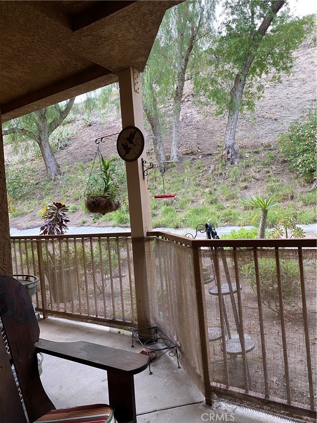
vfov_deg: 67.3
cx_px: 158
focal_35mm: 26
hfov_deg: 53.1
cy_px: 212
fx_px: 317
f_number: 1.8
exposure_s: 1/84
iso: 125
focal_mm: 4.25
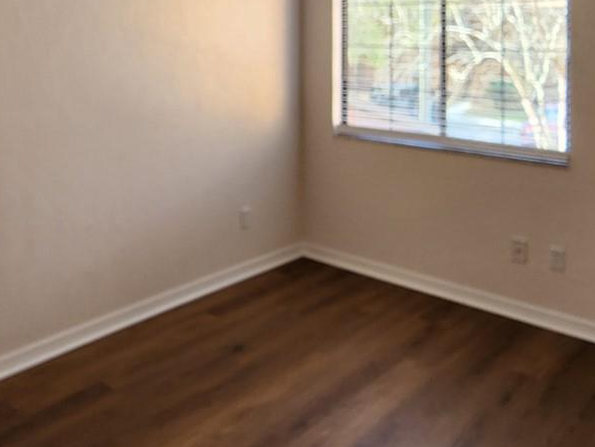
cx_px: 228
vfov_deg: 37.6
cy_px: 32
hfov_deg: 52.1
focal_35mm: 35
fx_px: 602
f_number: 2.2
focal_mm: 2.2
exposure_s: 1/60
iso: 100
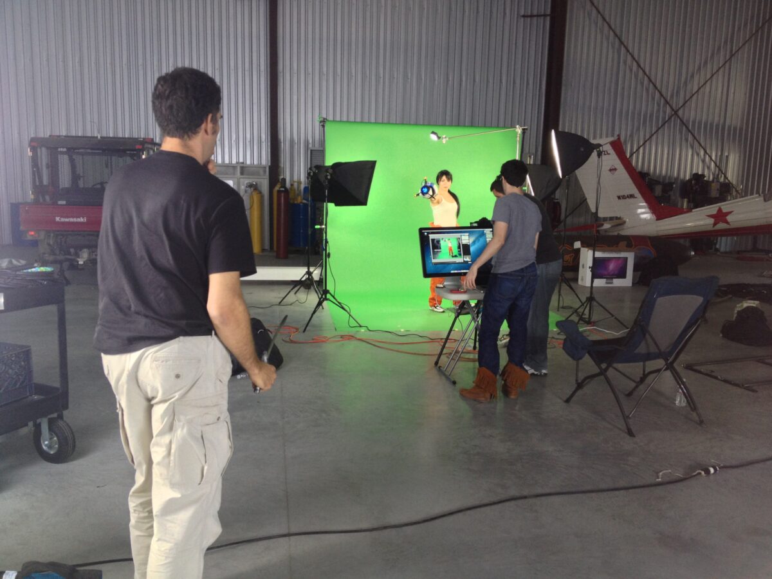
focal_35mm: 35
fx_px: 781
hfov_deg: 52.6
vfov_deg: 40.7
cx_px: 386
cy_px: 290
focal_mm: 4.28
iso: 80
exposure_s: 1/20
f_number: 2.4
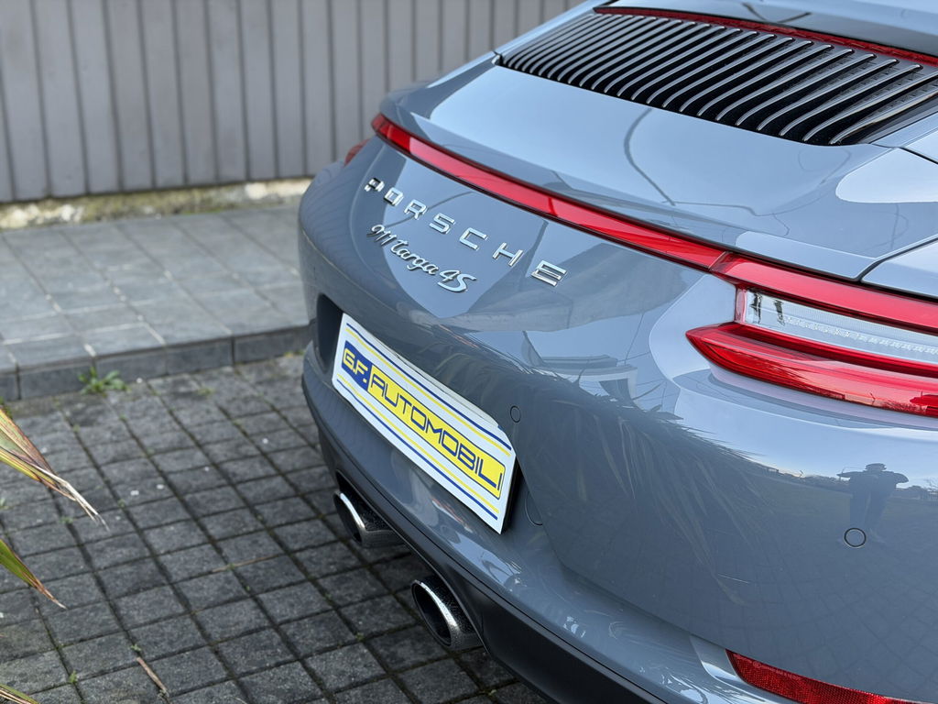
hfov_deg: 39.7
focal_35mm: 48
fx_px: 1301
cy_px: 352
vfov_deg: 30.3
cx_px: 469
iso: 64
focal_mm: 6.76
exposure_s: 1/121
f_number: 1.78
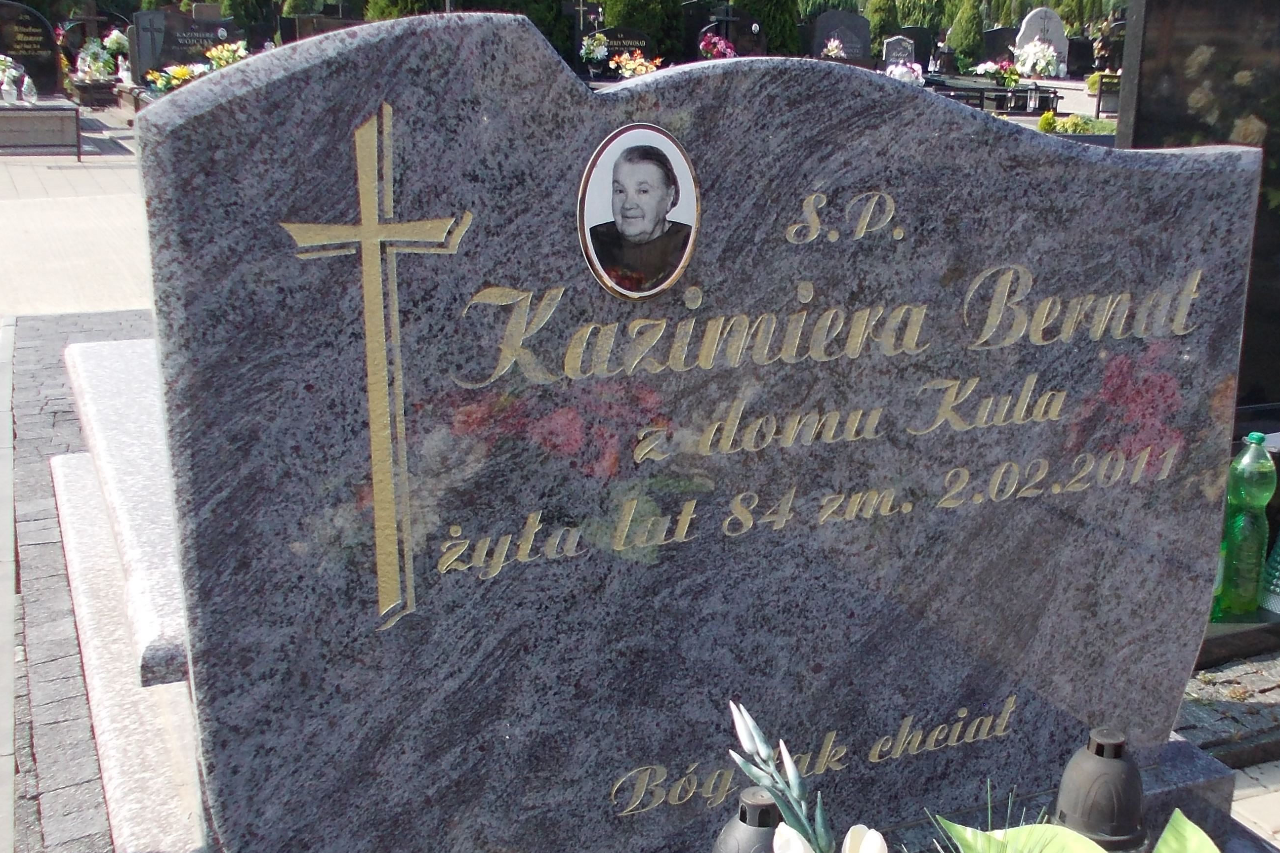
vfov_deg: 32.5
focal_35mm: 41
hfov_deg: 47.0
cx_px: 789
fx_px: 1458
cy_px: 506
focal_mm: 4
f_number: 5.4
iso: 80
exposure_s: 1/160
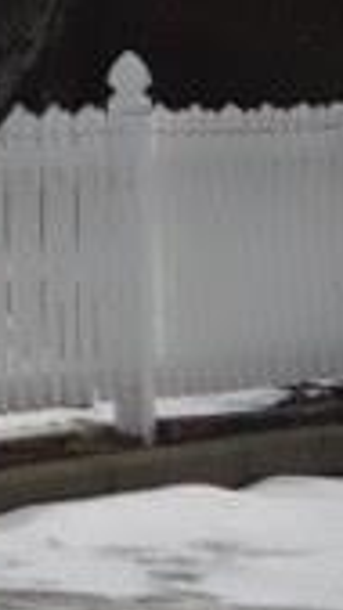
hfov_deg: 2.8
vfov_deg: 5.7
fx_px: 6018
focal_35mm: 372
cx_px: -2361
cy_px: -498
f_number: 7
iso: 125
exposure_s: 1/500
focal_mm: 6.3
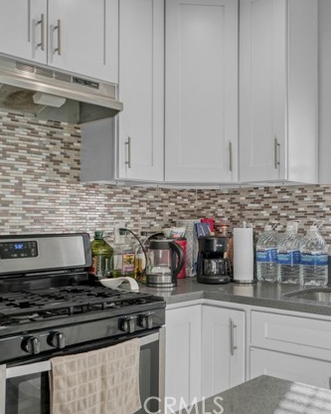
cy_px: 207
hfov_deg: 37.6
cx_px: 233
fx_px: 477
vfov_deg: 46.8
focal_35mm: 39
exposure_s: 1/50
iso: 100
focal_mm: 18
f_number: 7.1
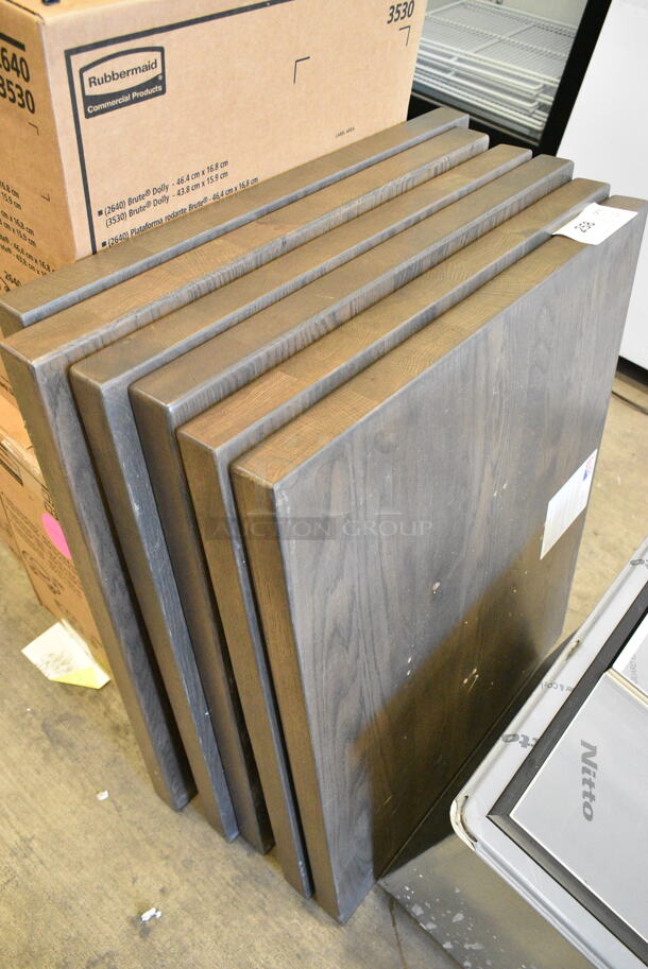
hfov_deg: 48.0
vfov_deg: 67.3
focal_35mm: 27
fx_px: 728
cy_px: 484
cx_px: 324
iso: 6400
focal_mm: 18
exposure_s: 1/125
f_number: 5.6
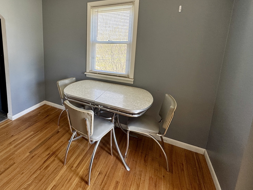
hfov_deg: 82.1
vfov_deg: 67.0
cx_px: 86
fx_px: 139
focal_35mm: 19
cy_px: 65
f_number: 2.2
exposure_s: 1/99
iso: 160
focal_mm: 2.22
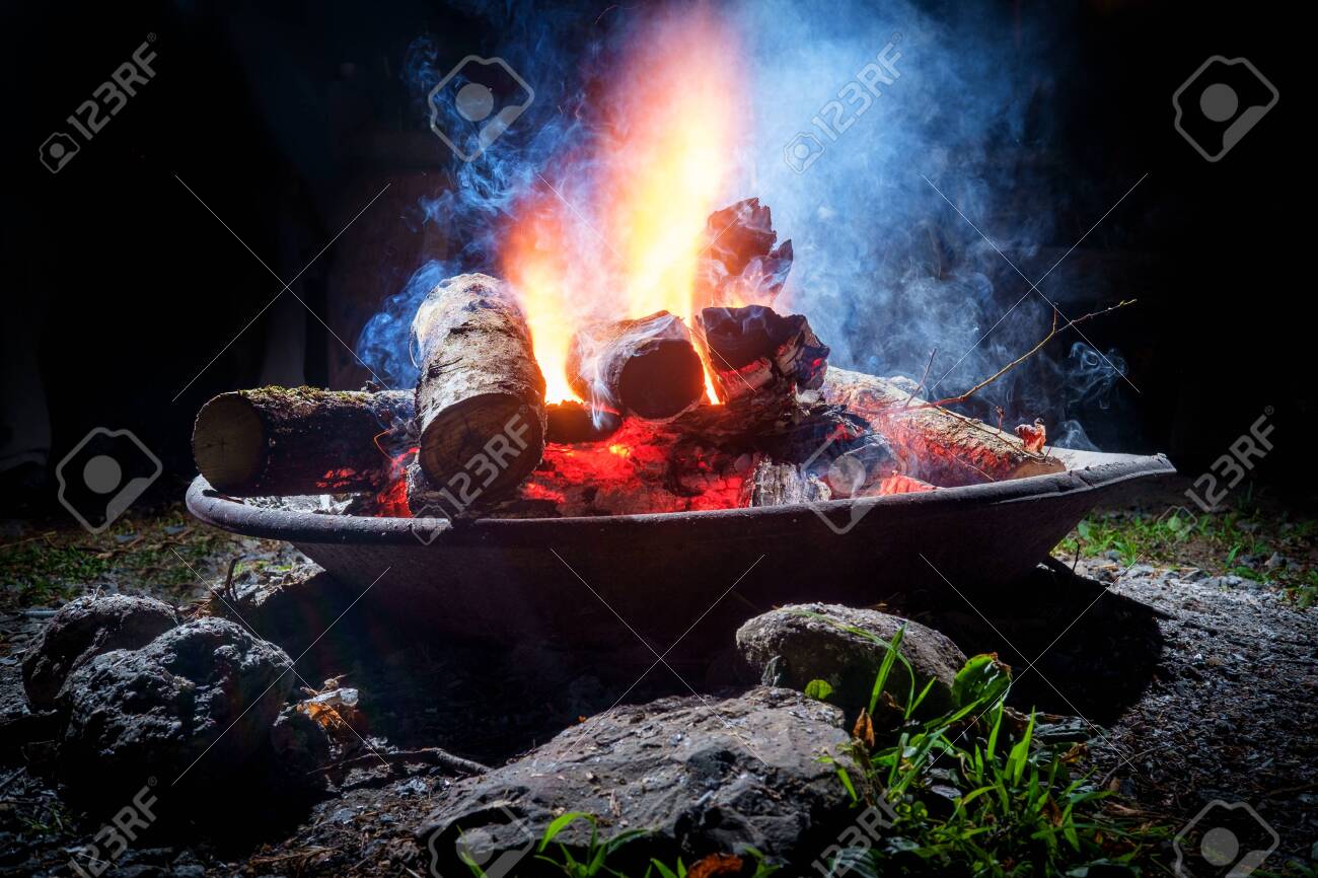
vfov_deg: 25.5
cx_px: 659
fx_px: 1940
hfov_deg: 37.5
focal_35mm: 53
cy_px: 439
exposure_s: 30
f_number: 8
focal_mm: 35
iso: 200
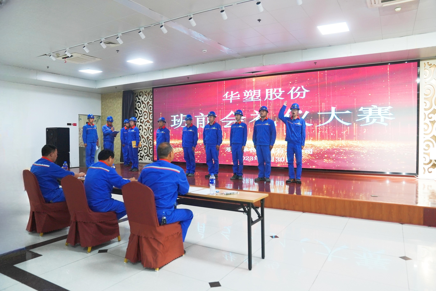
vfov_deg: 53.2
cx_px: 218
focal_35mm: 24
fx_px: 291
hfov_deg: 73.7
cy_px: 146
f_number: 3.2
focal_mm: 24
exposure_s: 1/160
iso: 1250
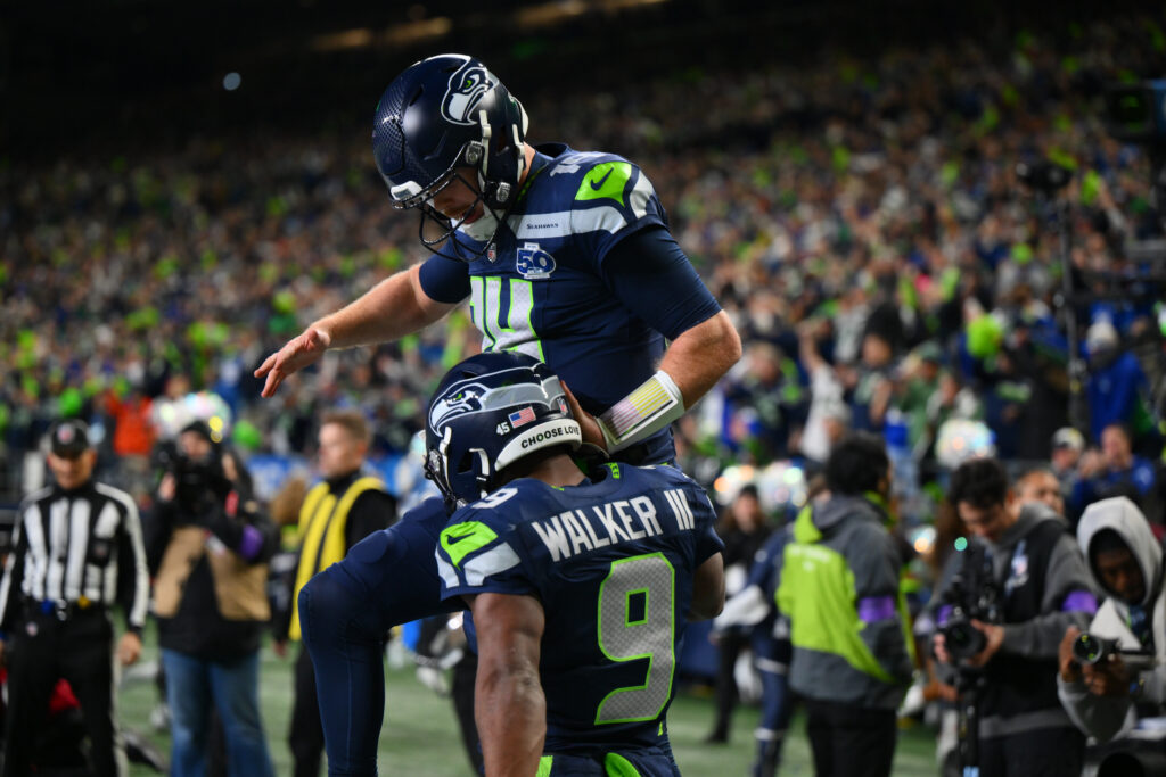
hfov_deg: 19.5
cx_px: 583
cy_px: 388
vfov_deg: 13.0
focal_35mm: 105
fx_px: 3401
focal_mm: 105
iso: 1600
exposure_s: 1/1600
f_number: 2.8
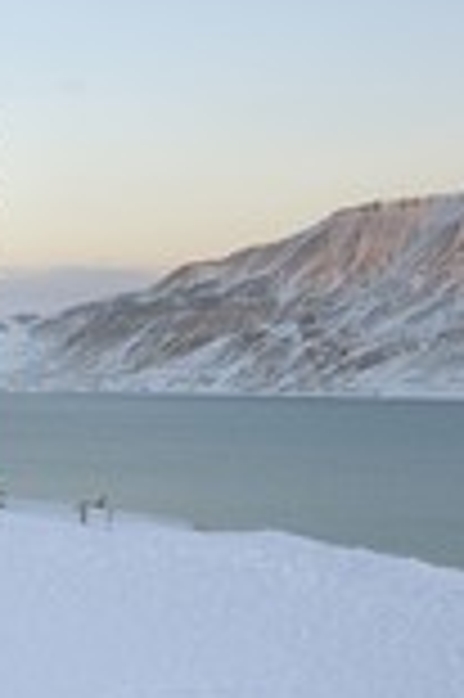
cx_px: -302
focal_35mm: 92
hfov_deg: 13.6
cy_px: 374
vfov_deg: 22.2
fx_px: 1783
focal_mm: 34
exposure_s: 1/80
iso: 200
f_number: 10
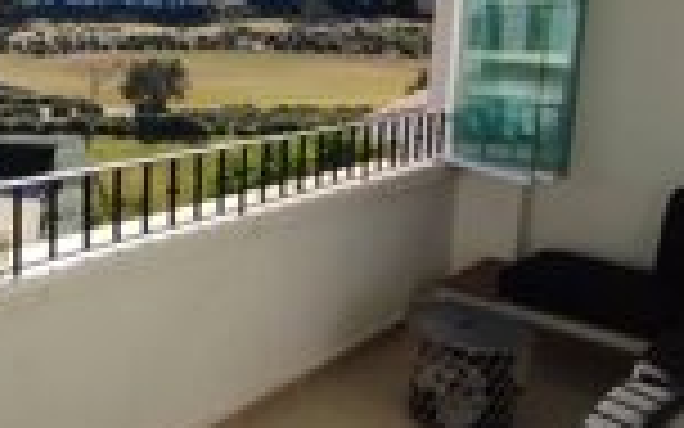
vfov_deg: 31.6
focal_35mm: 40
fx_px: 746
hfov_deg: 43.5
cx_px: 29
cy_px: 126
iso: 50
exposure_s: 1/1508
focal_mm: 1.65
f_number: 2.2
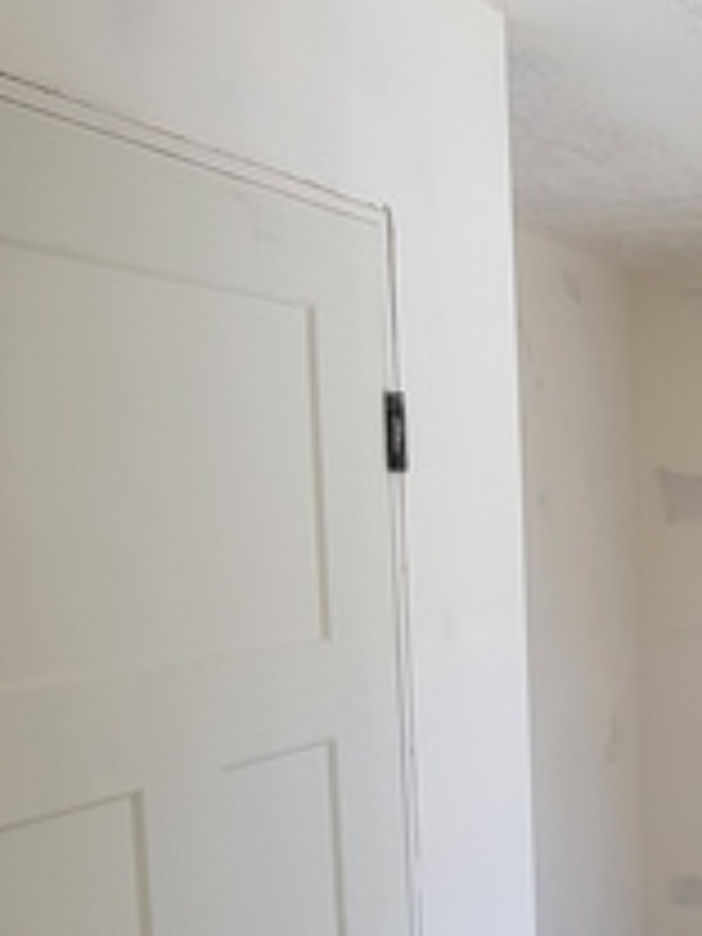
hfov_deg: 26.9
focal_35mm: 48
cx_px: 832
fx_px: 1298
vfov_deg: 39.0
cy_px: 652
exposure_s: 1/60
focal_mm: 2.2
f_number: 2.2
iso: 125
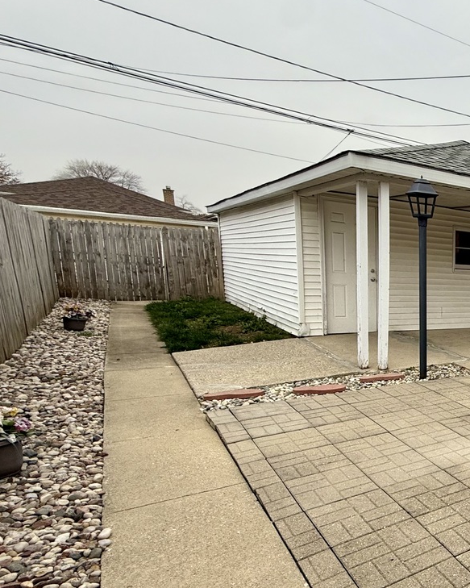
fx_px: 470
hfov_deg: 38.8
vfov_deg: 63.3
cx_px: 566
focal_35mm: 27
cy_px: 361
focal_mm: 2.22
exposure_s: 1/300
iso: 50
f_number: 2.2
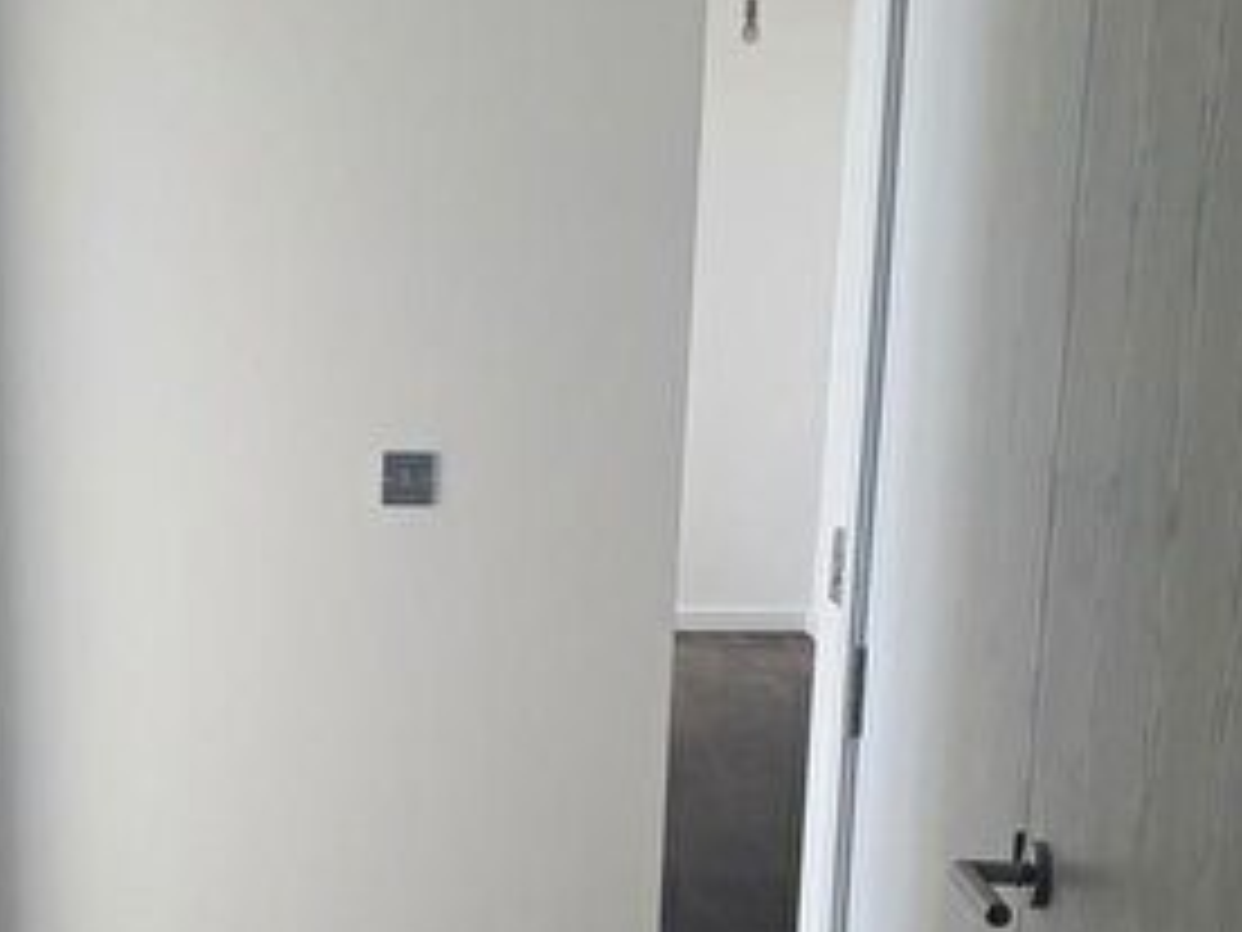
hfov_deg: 29.0
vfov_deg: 21.9
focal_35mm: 66
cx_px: 324
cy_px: 772
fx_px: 2368
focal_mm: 4.32
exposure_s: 1/50
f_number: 1.5
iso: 250
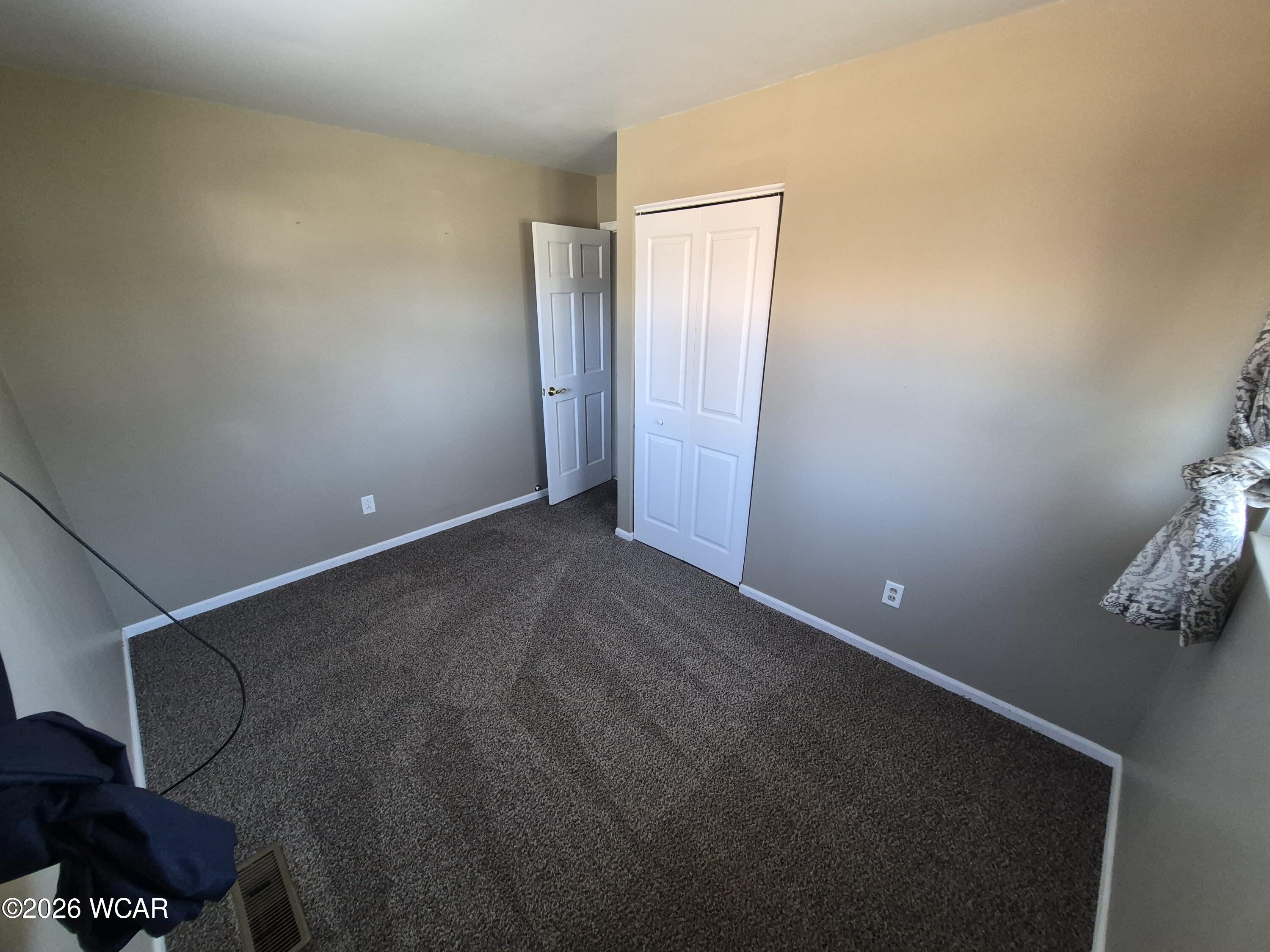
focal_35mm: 13
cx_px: 635
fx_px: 477
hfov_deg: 106.2
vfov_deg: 89.9
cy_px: 476
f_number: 2.2
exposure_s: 1/60
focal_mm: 1.74
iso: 320
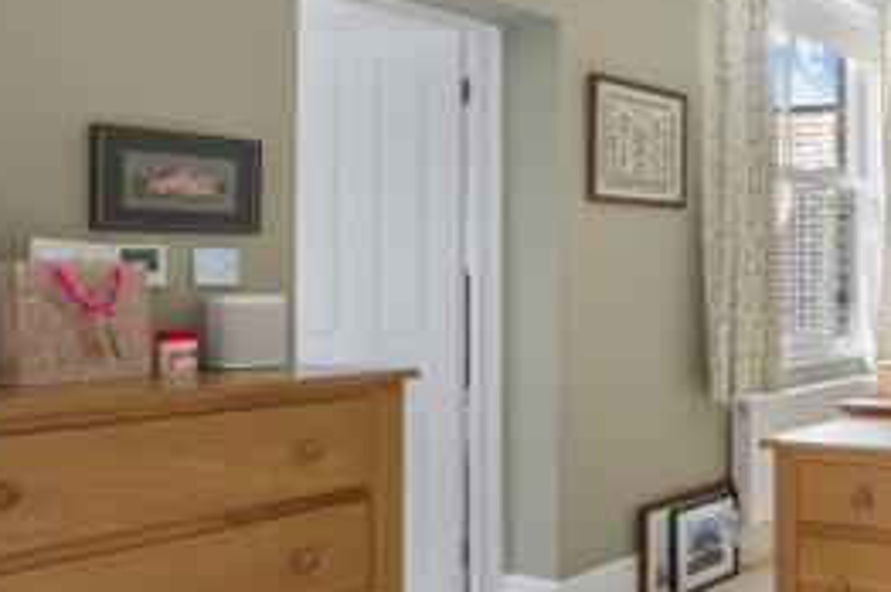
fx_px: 865
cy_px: 282
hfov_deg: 39.4
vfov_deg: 37.8
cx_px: 1068
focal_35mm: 35
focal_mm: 14
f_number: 16
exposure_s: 1.6
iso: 200
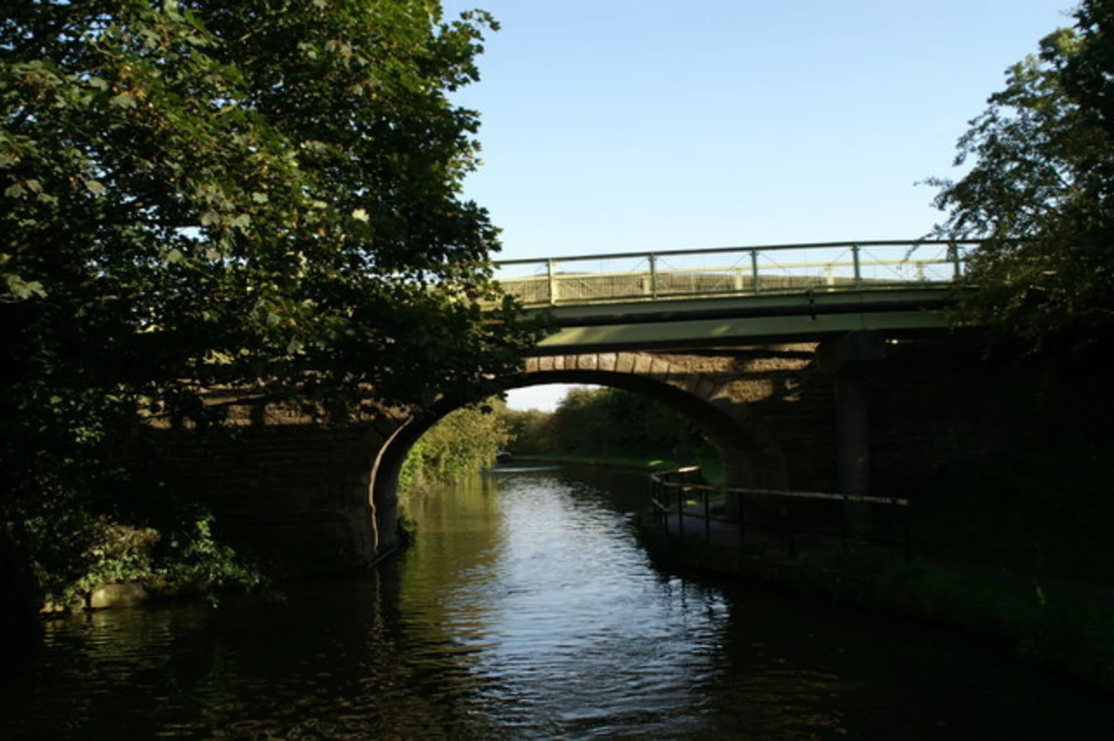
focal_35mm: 36
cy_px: 370
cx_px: 557
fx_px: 1113
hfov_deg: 53.2
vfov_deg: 36.8
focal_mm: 24
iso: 100
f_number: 6.3
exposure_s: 1/125
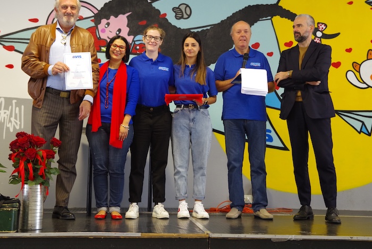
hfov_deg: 36.2
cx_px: 179
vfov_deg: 24.6
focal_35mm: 55
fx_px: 569
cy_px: 113
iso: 3200
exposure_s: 1/60
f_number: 4.5
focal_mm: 48
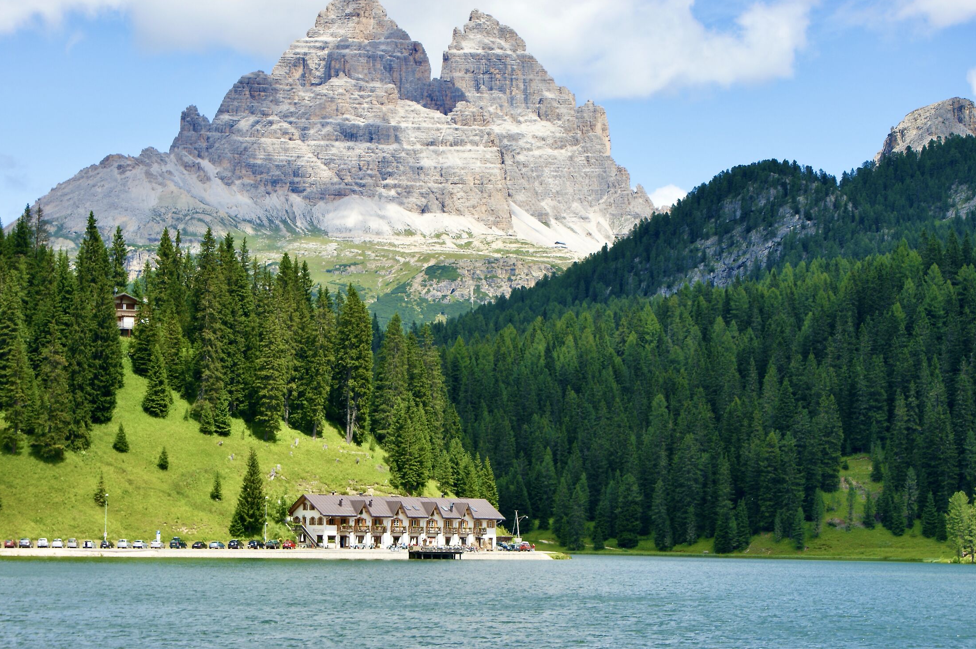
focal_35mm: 90
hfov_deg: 22.7
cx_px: 478
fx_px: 2426
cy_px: 312
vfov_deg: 15.2
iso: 100
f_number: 10
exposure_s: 1/125
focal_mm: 55
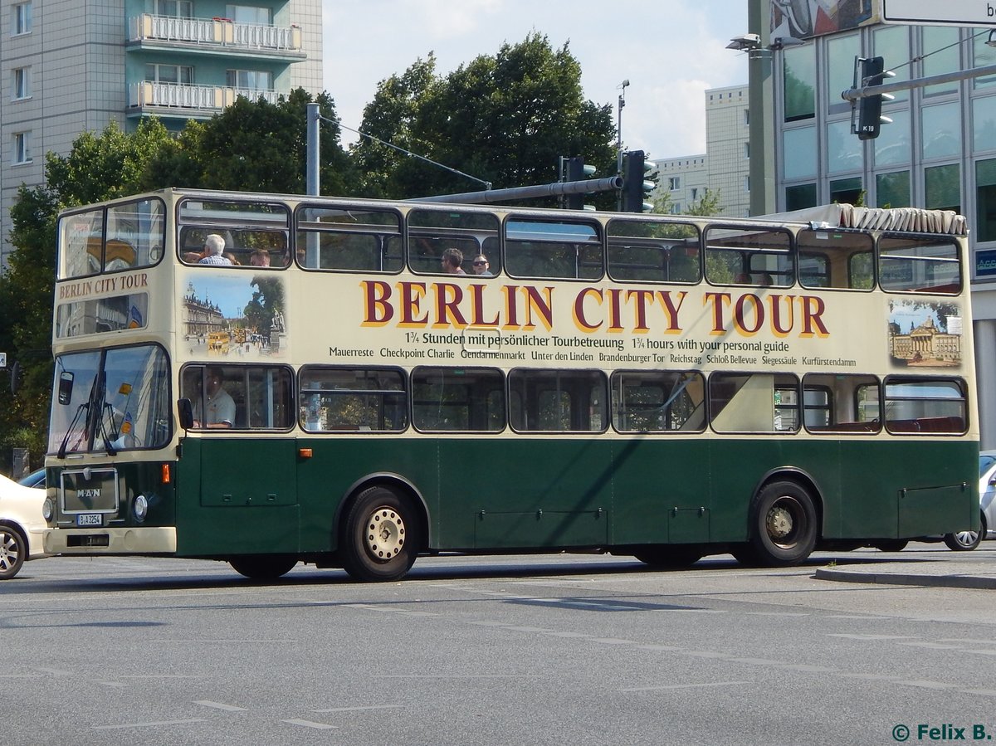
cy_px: 373
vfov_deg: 19.6
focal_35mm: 75
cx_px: 498
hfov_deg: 26.0
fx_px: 2157
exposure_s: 1/800
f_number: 4.2
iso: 125
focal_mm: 13.5
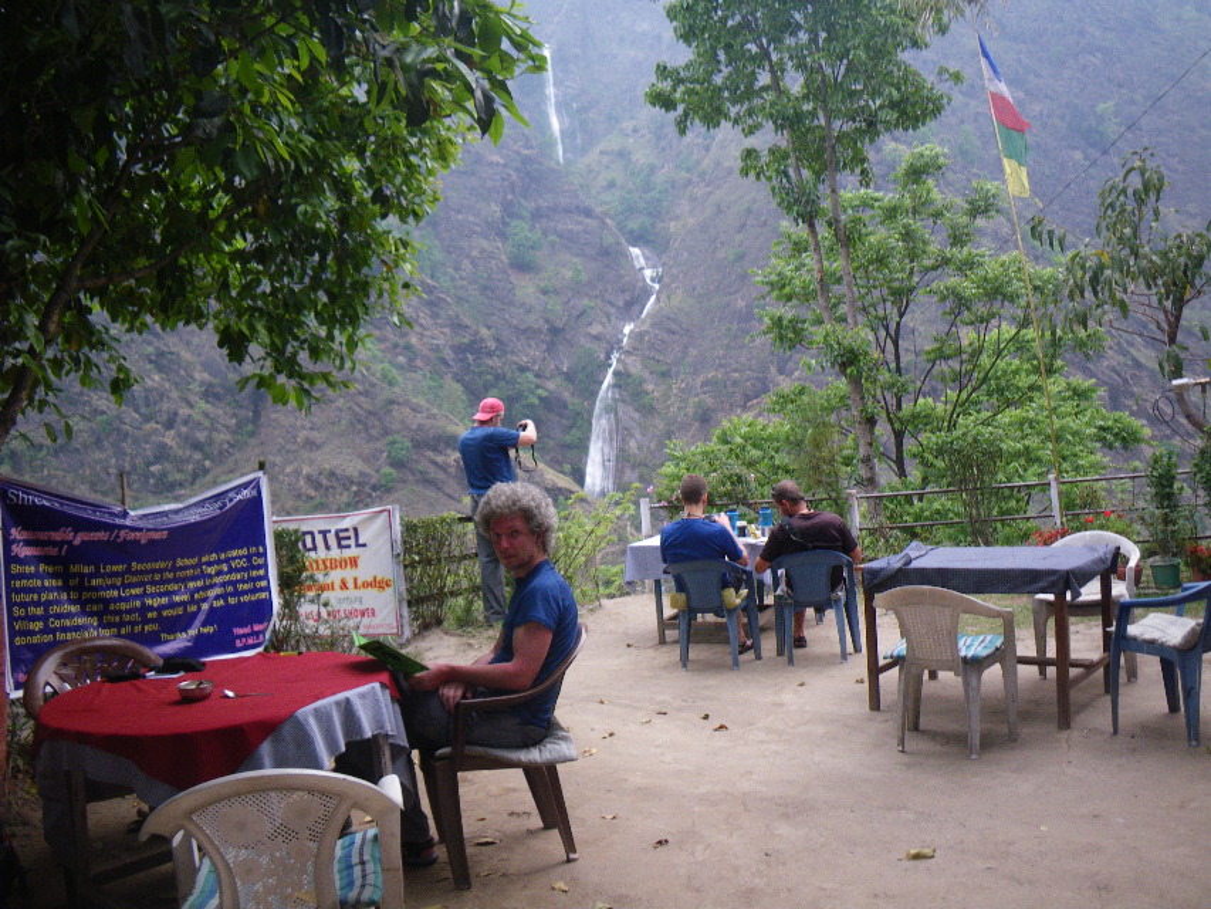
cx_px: 606
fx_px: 980
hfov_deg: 63.4
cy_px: 454
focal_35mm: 28
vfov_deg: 49.8
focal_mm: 5
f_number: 3.5
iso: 160
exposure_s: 1/50
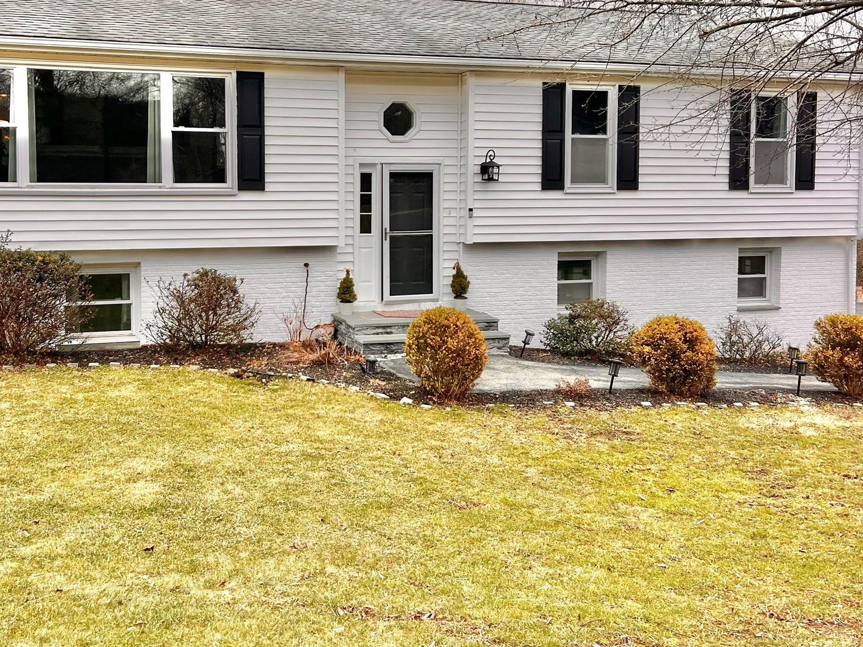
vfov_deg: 39.3
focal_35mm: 36
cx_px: 323
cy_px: 236
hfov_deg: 50.8
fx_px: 897
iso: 50
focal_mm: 5.7
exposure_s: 1/1089
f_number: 1.5
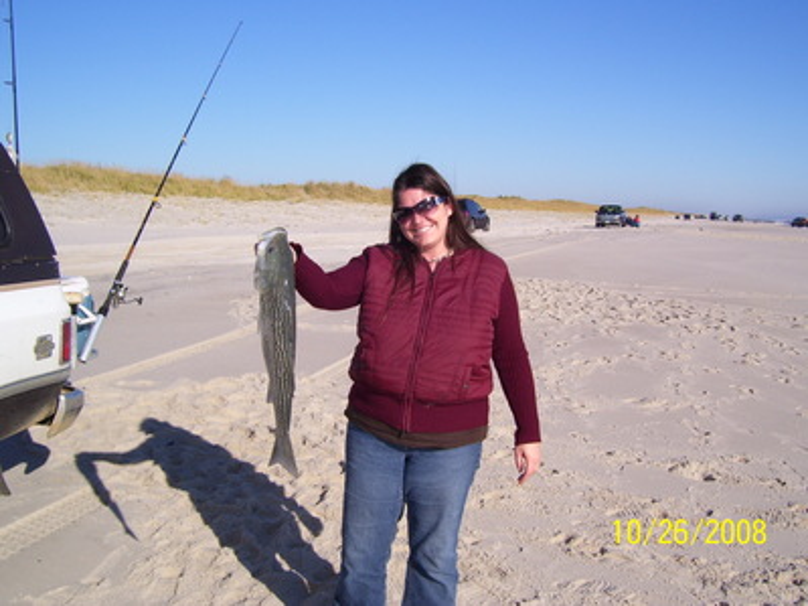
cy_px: 303
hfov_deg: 50.2
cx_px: 404
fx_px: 863
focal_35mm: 37
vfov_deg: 38.6
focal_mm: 6
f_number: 4.8
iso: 80
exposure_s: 1/1000
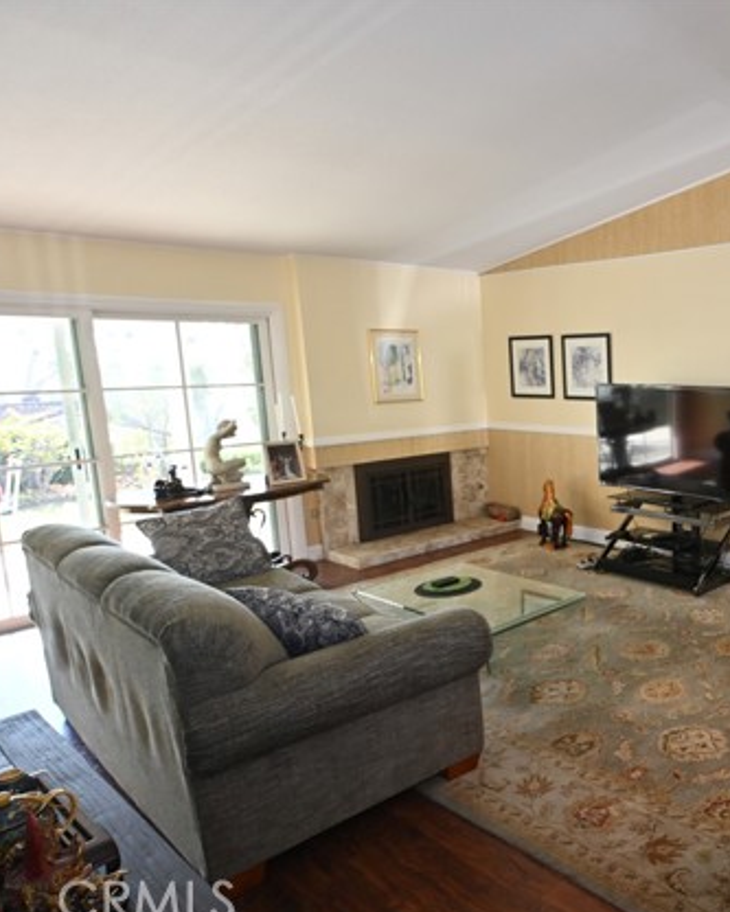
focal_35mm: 26
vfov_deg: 66.0
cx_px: 682
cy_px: 464
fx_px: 702
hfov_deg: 48.1
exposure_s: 1/60
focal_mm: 12
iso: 320
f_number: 4
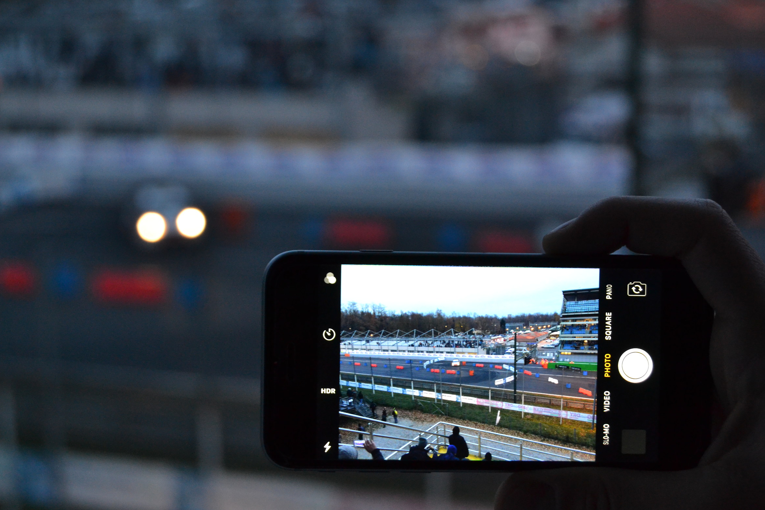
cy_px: 257
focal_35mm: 85
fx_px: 1796
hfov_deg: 24.0
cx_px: 378
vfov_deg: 16.2
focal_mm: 55
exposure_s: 1/60
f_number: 5.6
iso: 1400
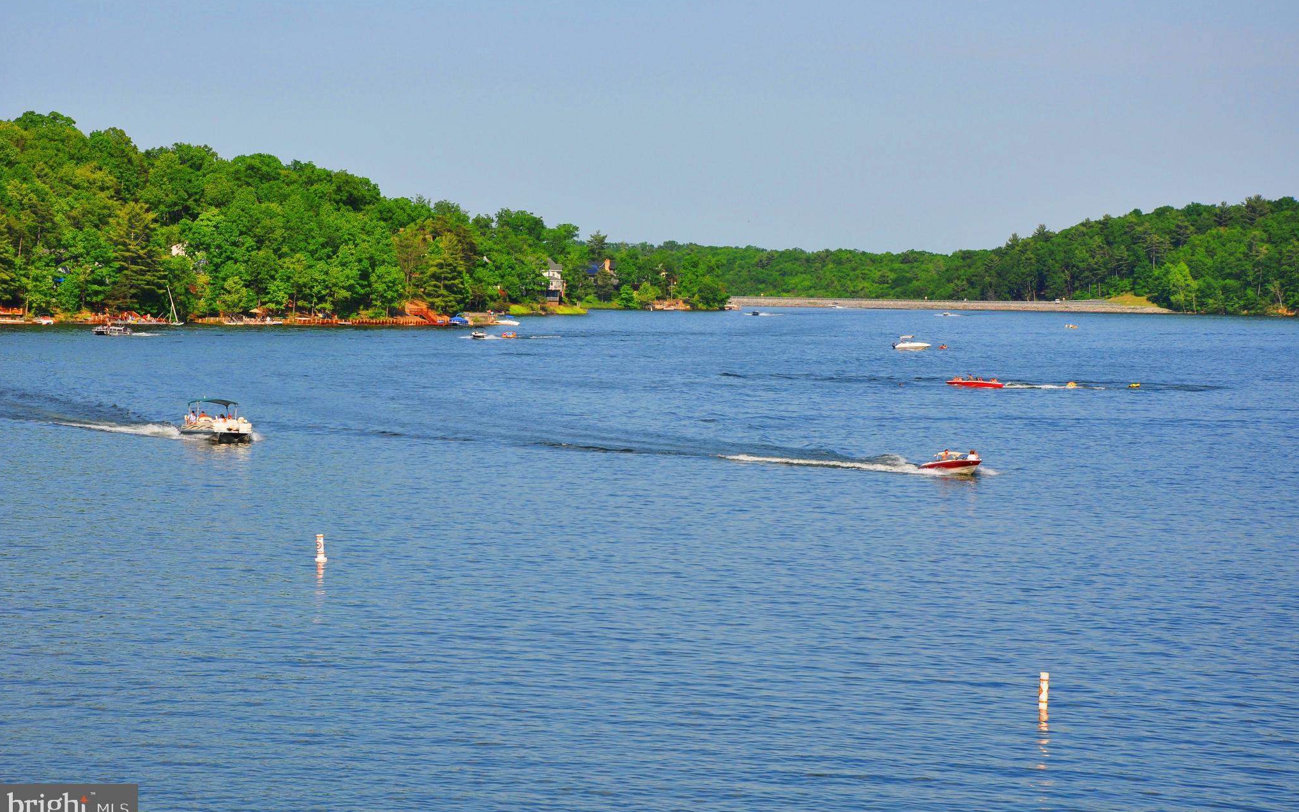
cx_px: 651
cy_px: 395
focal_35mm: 123
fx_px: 4354
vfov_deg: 10.7
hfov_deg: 17.0
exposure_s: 1/400
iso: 200
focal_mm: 80
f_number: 10
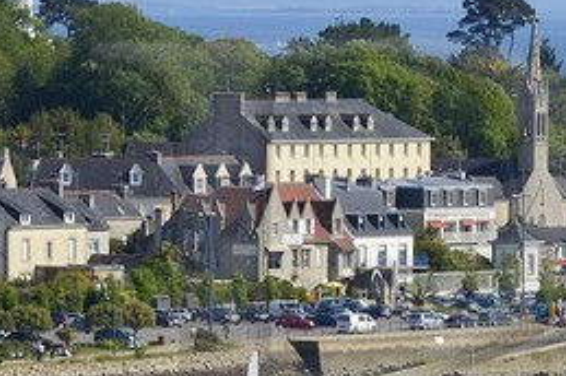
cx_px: 691
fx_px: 9233
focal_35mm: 588
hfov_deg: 3.5
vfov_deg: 2.3
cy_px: 402
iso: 200
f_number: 11
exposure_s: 1/320
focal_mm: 95
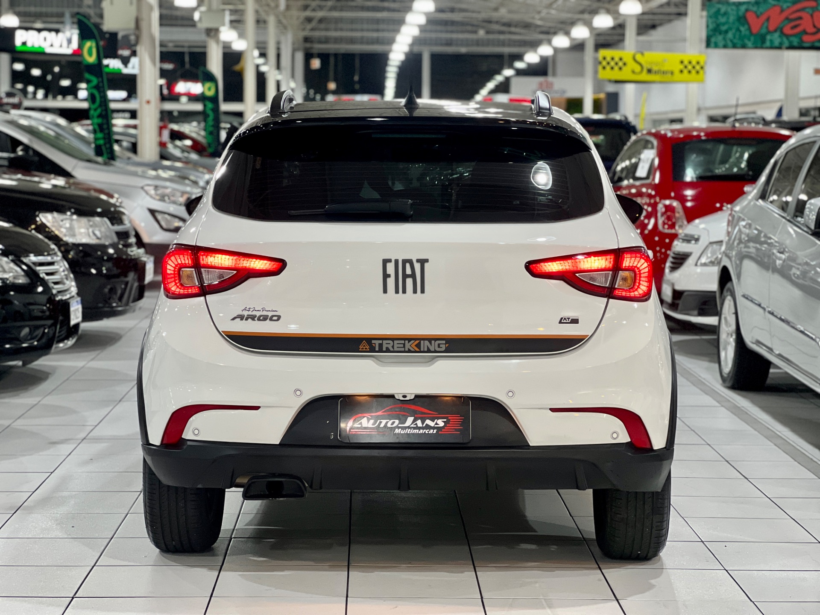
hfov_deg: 25.3
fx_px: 1824
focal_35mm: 77
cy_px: 308
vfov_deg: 19.1
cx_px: 410
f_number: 2.8
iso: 250
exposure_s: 1/40
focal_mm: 9
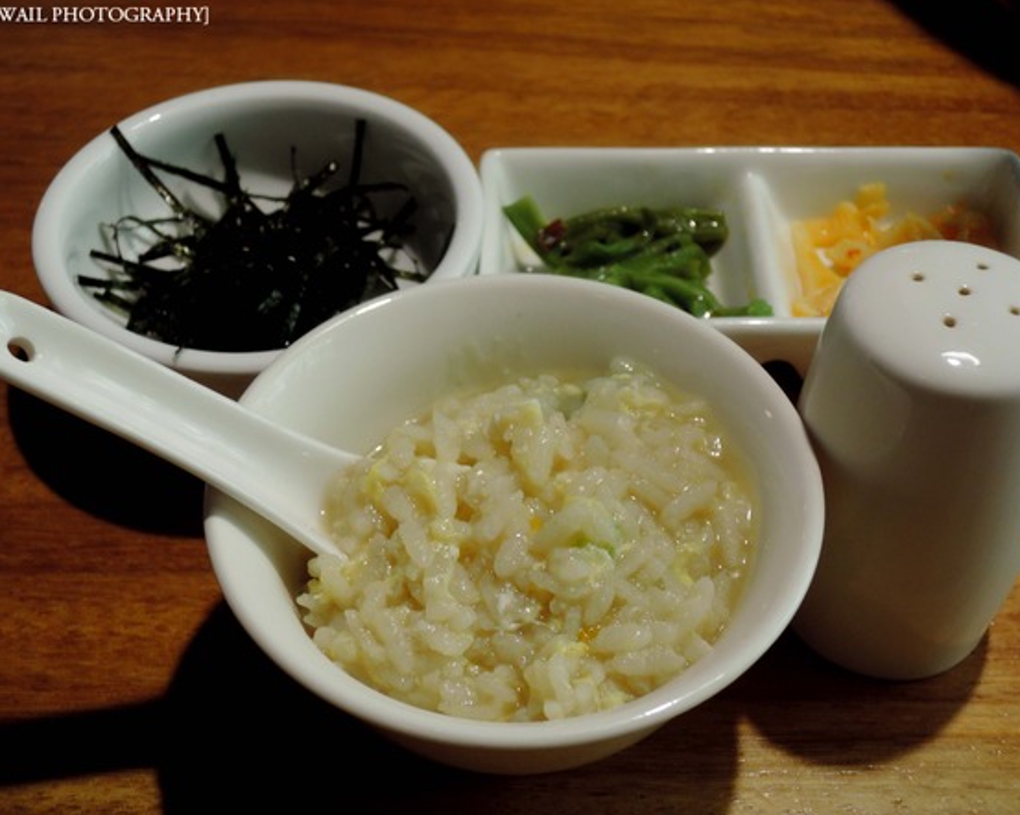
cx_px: 502
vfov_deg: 28.6
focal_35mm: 53
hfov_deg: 35.4
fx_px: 1599
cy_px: 408
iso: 400
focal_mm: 10.7
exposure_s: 1/20
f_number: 4
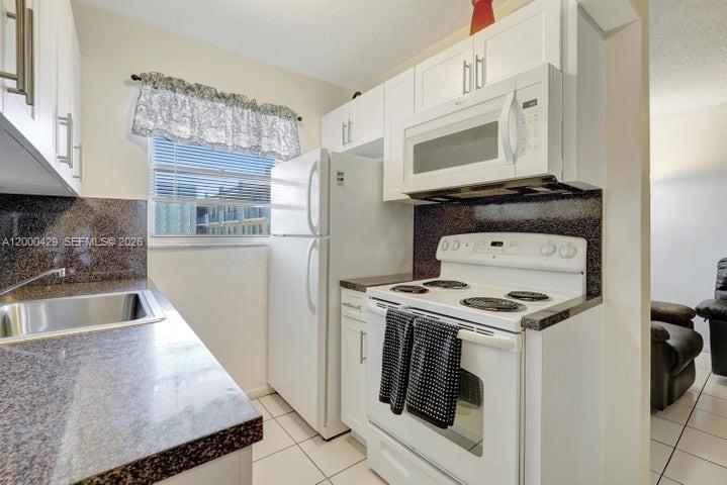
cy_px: 242
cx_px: 364
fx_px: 323
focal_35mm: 16
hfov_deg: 96.7
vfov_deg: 73.8
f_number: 13
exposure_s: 1/4
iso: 640
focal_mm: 16
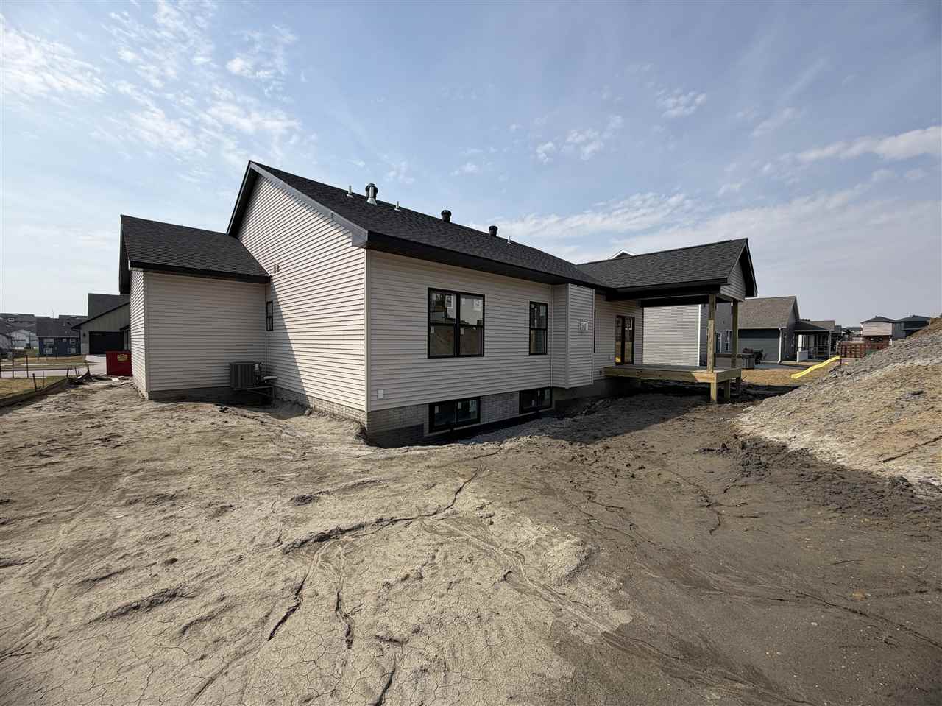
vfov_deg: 85.6
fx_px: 381
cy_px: 353
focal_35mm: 14
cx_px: 471
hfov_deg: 102.1
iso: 20
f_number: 2.2
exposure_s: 1/1167
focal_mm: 2.22
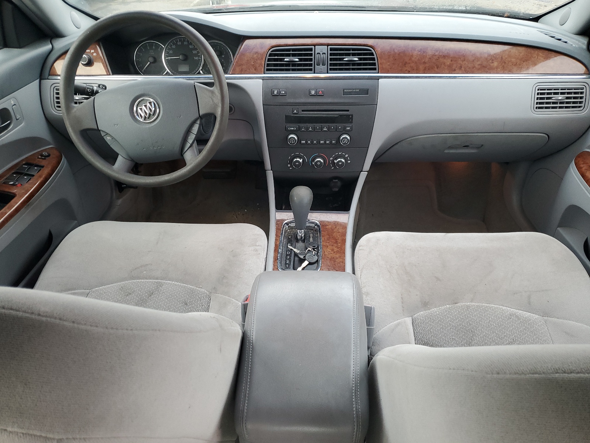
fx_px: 443
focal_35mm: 26
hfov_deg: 67.3
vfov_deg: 53.1
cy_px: 222
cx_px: 295
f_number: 1.5
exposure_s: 1/60.2
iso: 92
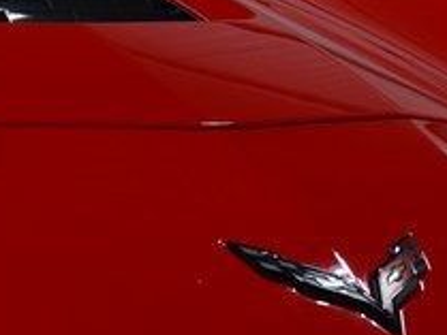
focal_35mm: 309
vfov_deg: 4.8
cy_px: 351
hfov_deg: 6.4
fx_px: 3992
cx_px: 280
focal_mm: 70
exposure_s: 1/125
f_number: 9
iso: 1600
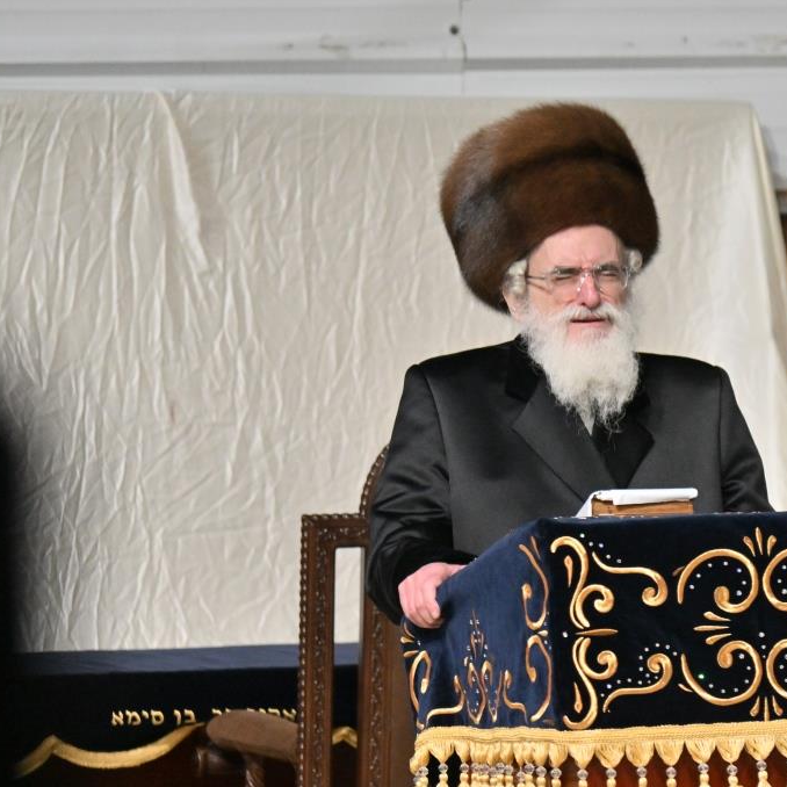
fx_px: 5942
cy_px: 394
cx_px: 544
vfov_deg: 7.6
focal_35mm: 231
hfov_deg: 7.6
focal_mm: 120
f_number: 4
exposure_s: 1/160
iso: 1600
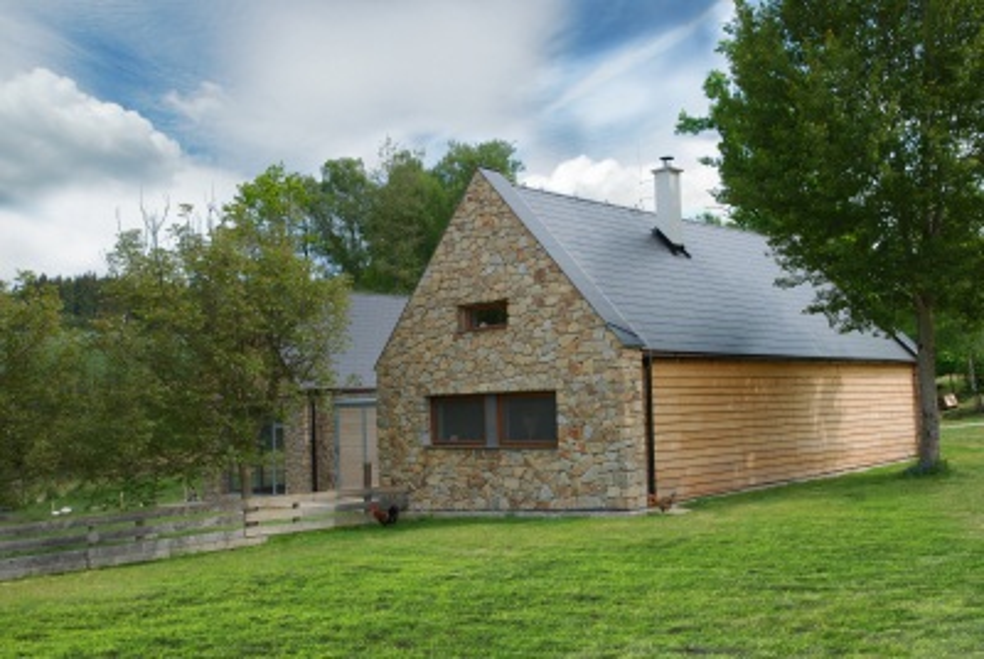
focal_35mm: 33
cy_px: 330
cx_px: 492
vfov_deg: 40.1
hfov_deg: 57.2
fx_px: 903
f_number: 9
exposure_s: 1/320
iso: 400
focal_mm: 22
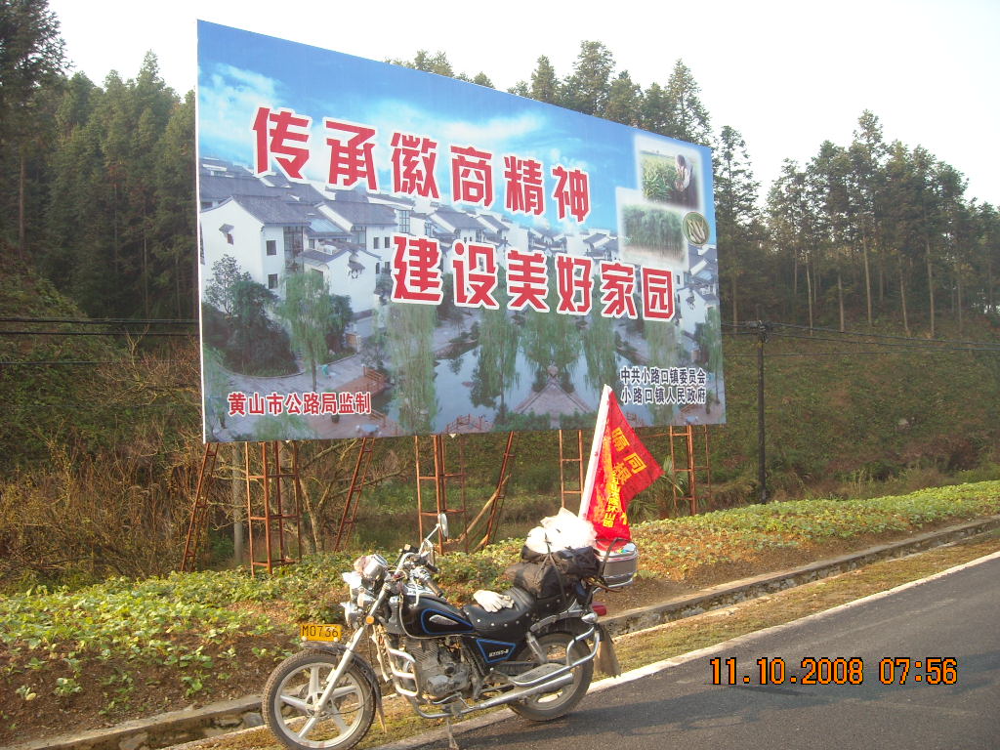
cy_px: 375
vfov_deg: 40.7
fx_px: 1011
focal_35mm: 35
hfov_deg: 52.6
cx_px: 500
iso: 64
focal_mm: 5.7
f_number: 2.8
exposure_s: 1/141
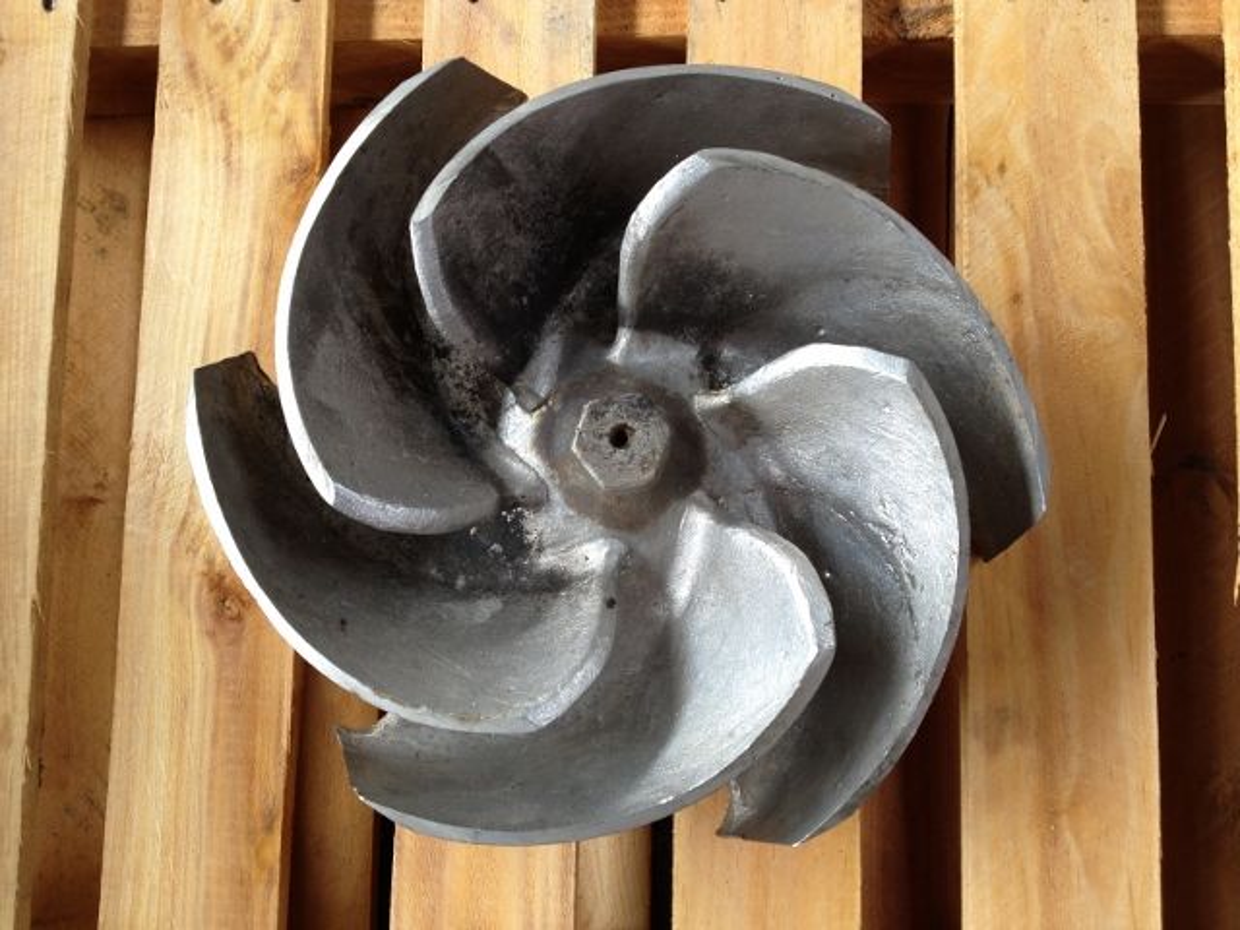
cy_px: 465
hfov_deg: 52.6
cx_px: 620
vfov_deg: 40.7
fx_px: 1254
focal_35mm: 35
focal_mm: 4.28
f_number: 2.4
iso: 50
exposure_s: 1/20
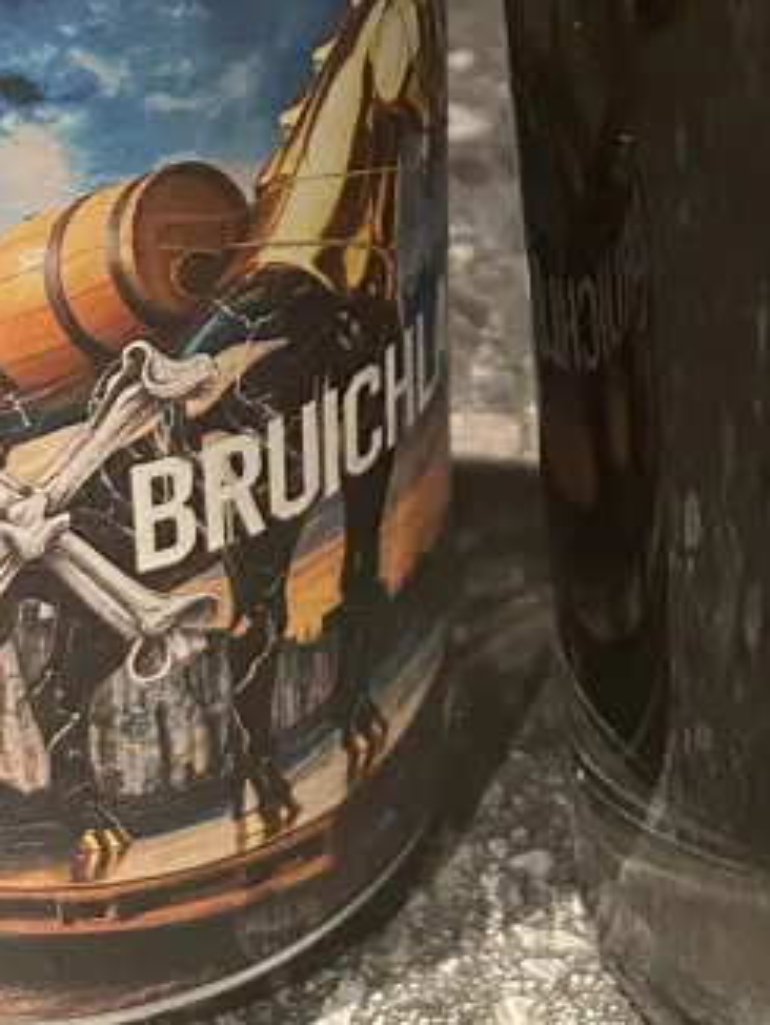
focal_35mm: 82
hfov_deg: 17.8
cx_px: 650
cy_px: -180
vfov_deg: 22.1
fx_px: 2430
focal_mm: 4.25
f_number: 1.8
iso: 500
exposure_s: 1/25
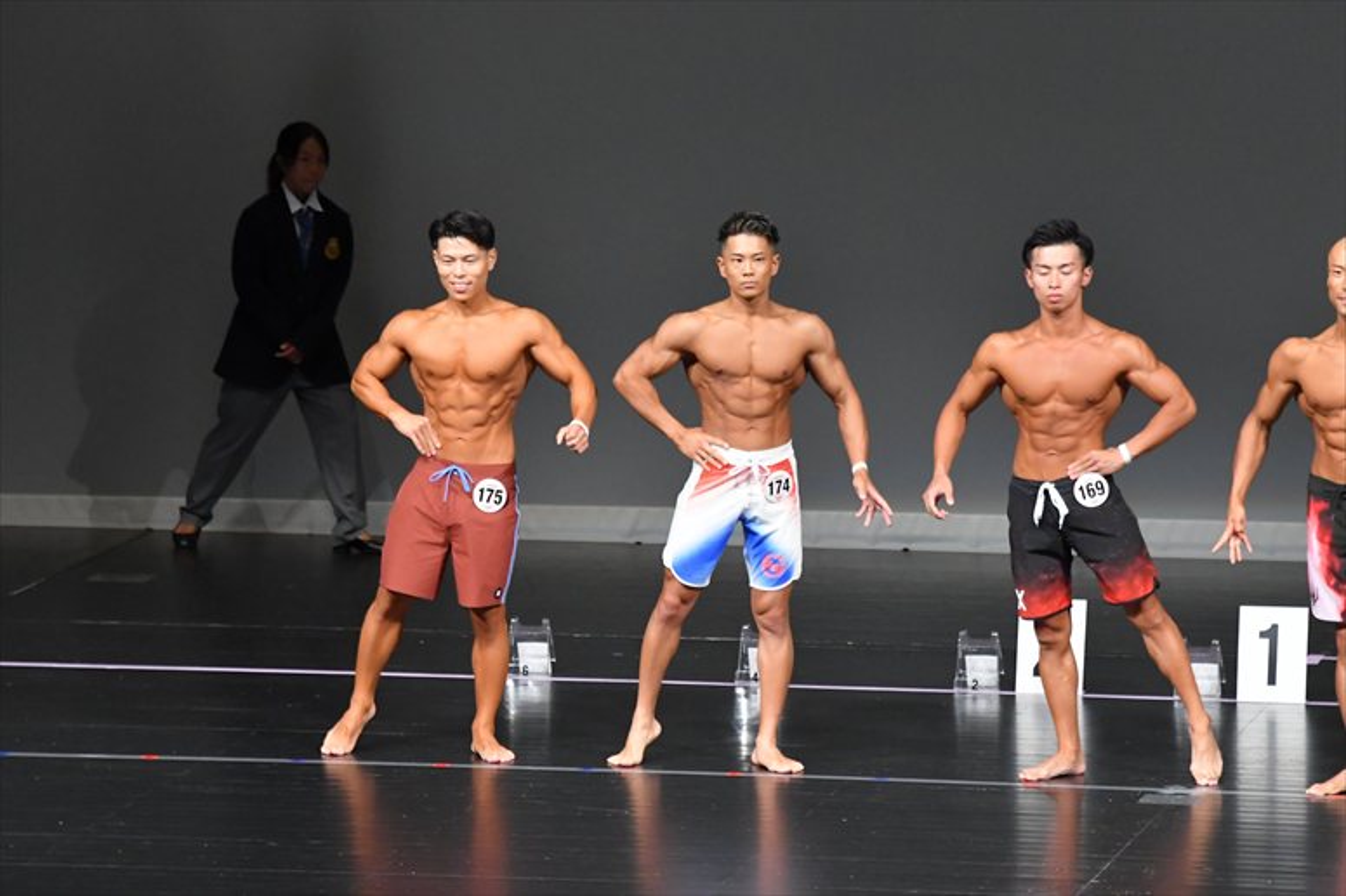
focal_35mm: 270
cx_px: 673
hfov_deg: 7.6
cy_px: 448
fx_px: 10090
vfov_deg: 5.1
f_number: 5.6
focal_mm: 180
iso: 5000
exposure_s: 1/400
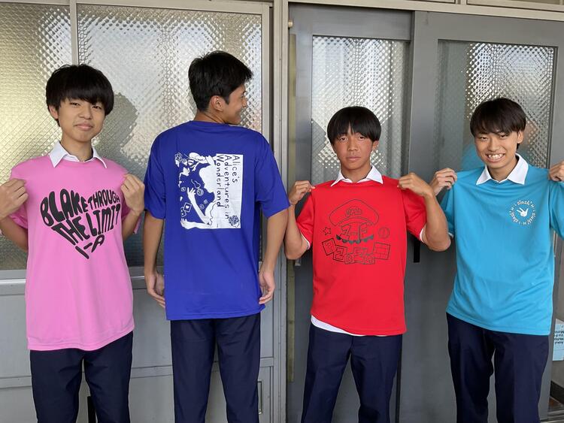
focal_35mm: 29
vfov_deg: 48.3
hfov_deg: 61.6
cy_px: 212
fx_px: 473
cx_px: 282
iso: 32
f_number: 1.8
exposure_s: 1/120
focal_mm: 3
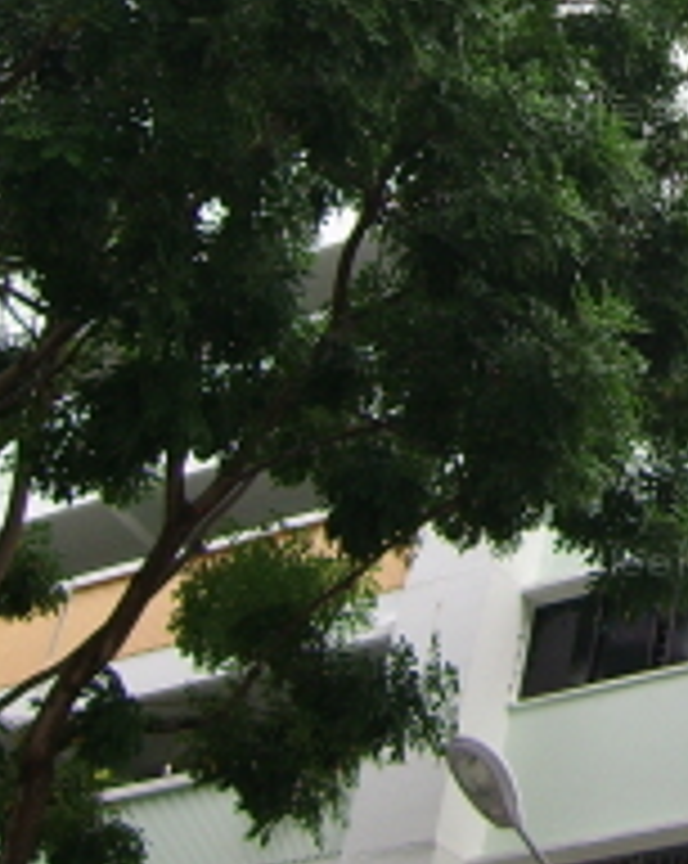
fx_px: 2500
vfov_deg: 19.3
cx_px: 854
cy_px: 117
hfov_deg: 15.1
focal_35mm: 98
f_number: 2.8
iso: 50
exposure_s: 1/324
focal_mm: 5.95
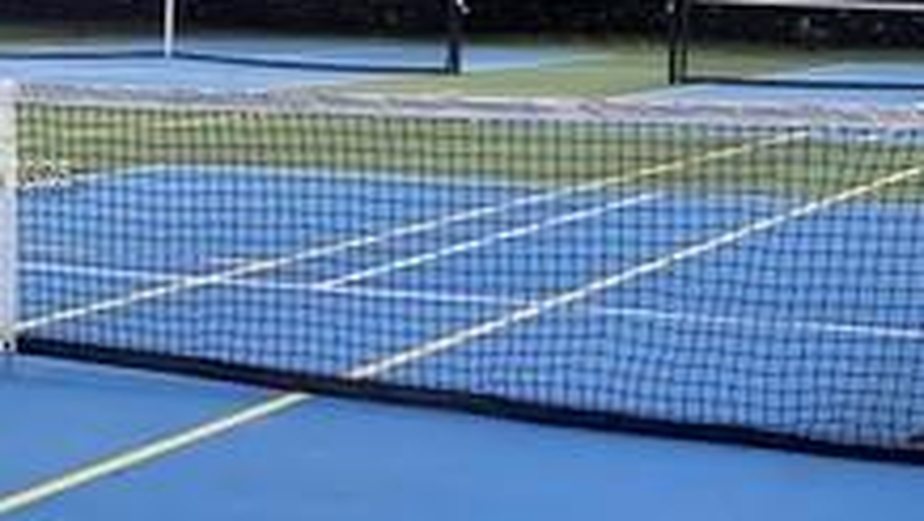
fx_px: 2550
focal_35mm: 104
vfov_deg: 11.7
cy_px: 178
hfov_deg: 20.5
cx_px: 437
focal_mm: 6
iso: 100
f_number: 2
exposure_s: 1/120
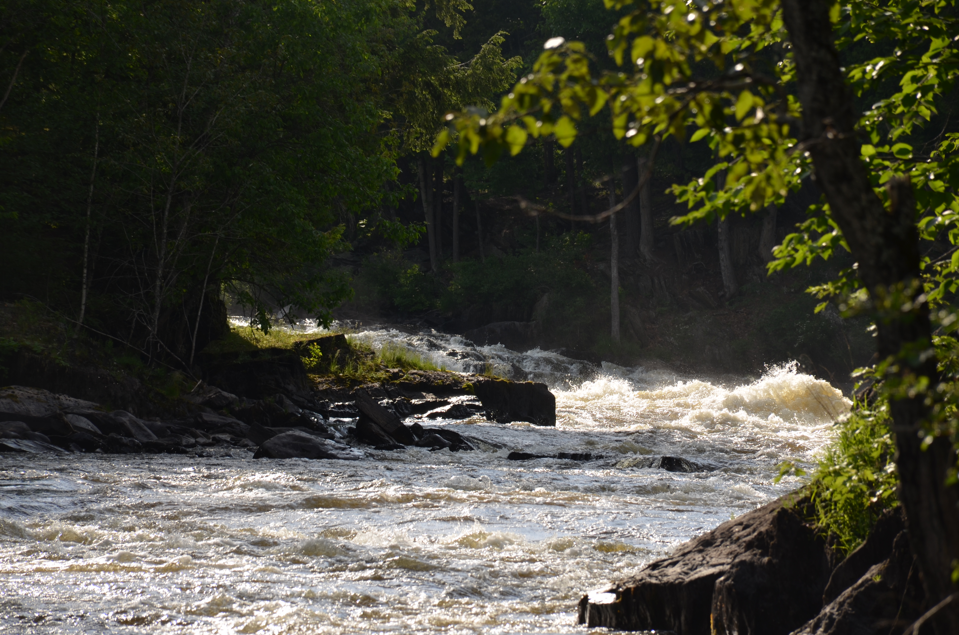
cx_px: 480
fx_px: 5583
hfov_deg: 9.8
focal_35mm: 210
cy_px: 318
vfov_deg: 6.5
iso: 100
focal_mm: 140
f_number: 8
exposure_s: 1/250
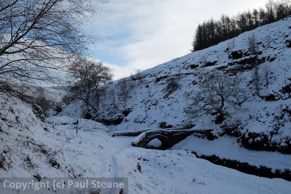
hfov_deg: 60.3
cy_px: 97
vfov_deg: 42.3
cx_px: 146
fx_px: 251
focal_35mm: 31
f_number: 8
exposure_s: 1/340
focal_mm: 20.5
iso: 200
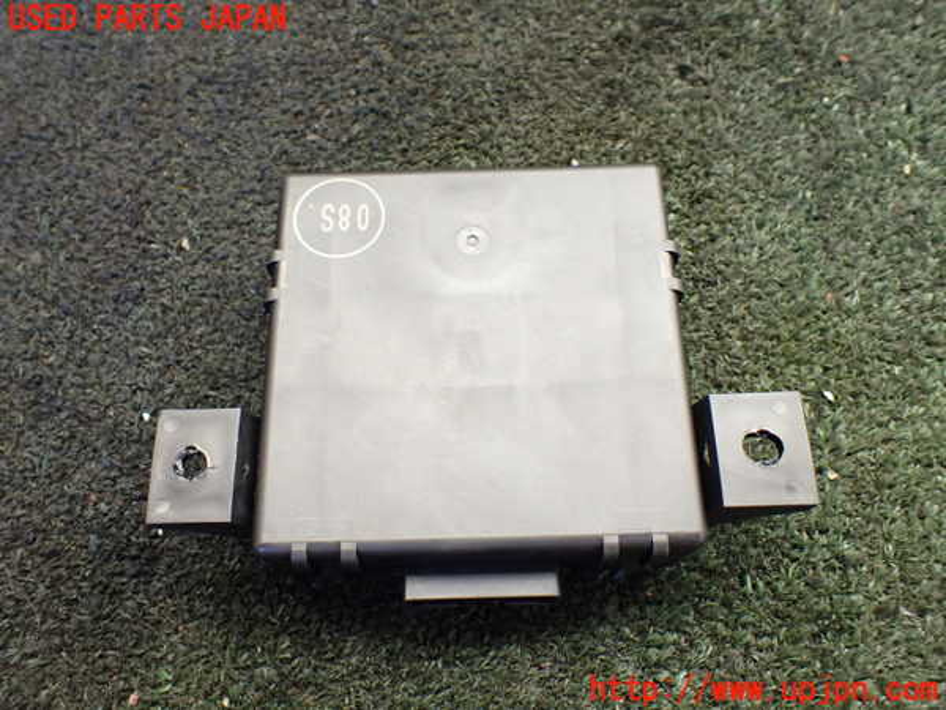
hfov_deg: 60.0
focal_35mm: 30
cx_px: 473
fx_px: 820
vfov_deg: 46.8
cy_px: 355
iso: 400
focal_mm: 5.4
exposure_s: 1/125
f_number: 2.3
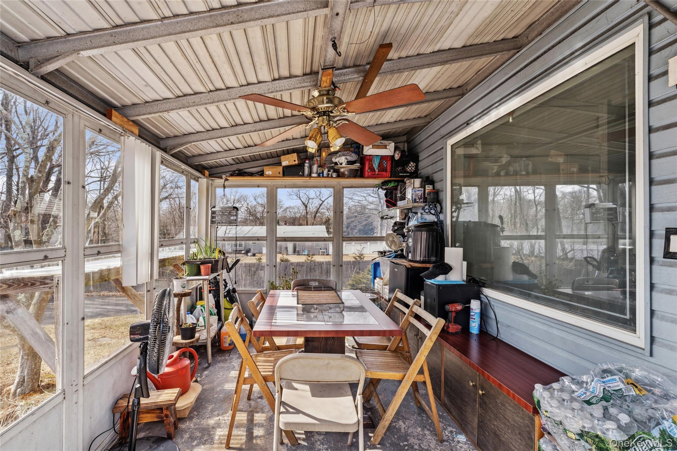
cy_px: 226
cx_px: 338
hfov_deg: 104.3
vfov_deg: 81.2
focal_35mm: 14
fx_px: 263
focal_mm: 14
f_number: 11
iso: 100
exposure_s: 1/30
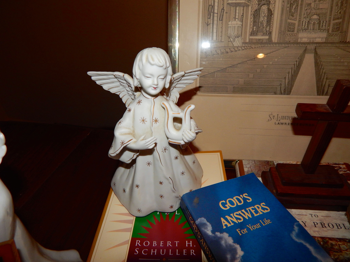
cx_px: 175
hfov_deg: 73.9
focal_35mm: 23
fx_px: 233
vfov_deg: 58.9
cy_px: 131
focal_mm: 4
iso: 200
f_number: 6
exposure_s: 1/30
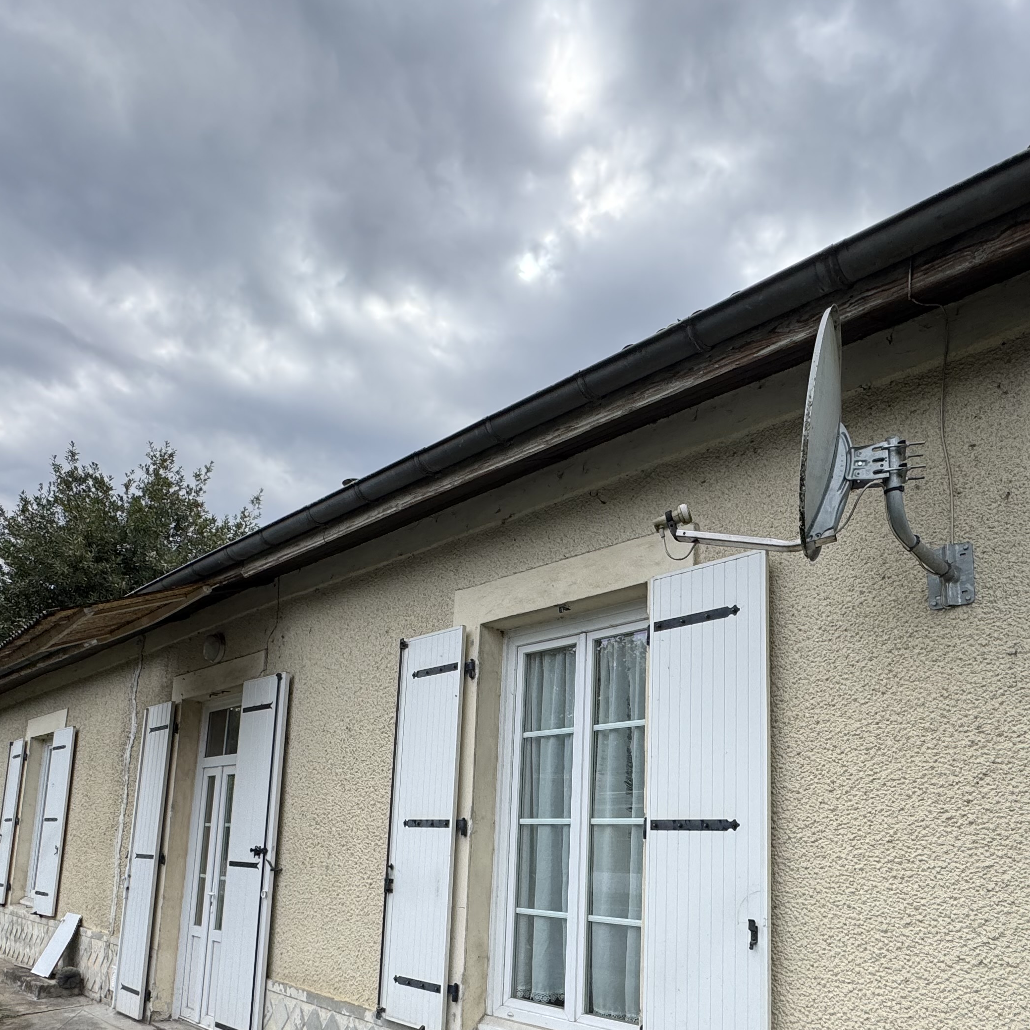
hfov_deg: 64.7
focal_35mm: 24
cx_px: 593
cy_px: 736
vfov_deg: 62.3
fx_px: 808
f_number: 2.2
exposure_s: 1/879
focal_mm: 2.22
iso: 50
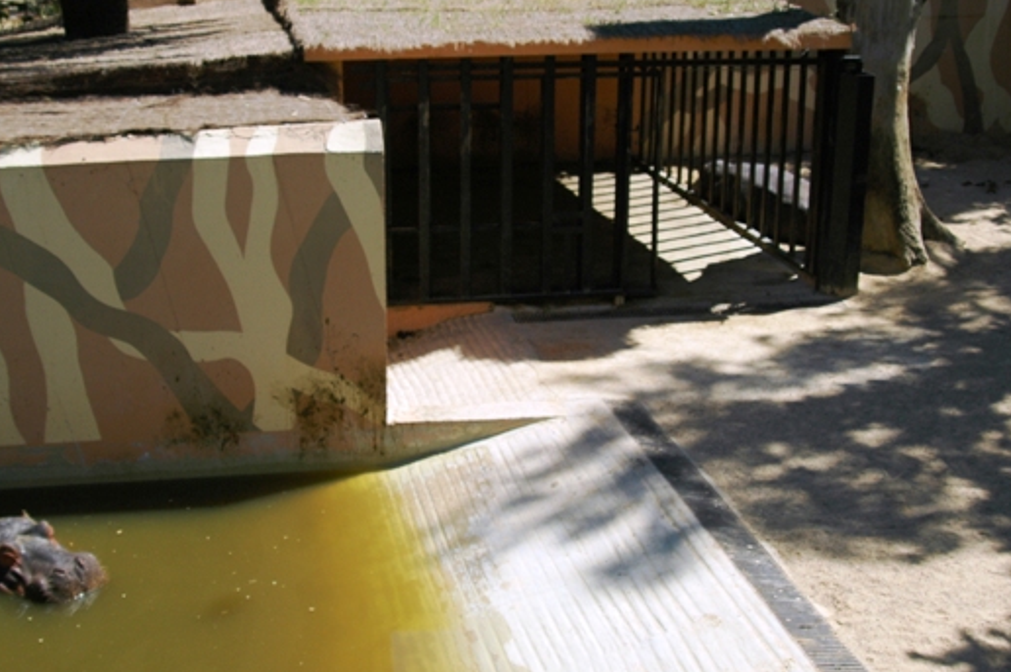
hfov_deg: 40.4
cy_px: 298
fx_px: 1375
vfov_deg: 27.5
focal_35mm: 49
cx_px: 470
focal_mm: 28
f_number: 5.6
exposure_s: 1/1000
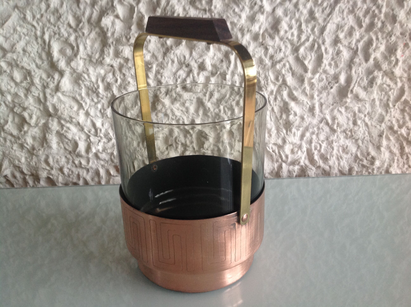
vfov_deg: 40.6
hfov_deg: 52.7
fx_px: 415
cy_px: 154
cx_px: 206
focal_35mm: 35
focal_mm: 4.28
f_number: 2.4
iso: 125
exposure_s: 1/15
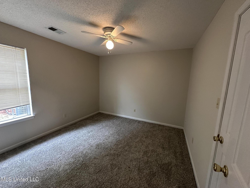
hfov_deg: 102.1
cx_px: 125
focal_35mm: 14
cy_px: 94
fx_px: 101
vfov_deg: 85.7
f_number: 2.2
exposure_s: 1/60
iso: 640
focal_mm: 2.22
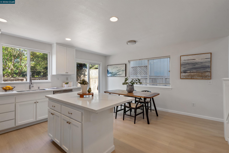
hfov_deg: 96.7
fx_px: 102
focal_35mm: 16
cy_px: 76
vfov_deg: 73.7
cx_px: 114
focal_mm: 16
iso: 160
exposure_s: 1/10
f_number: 8
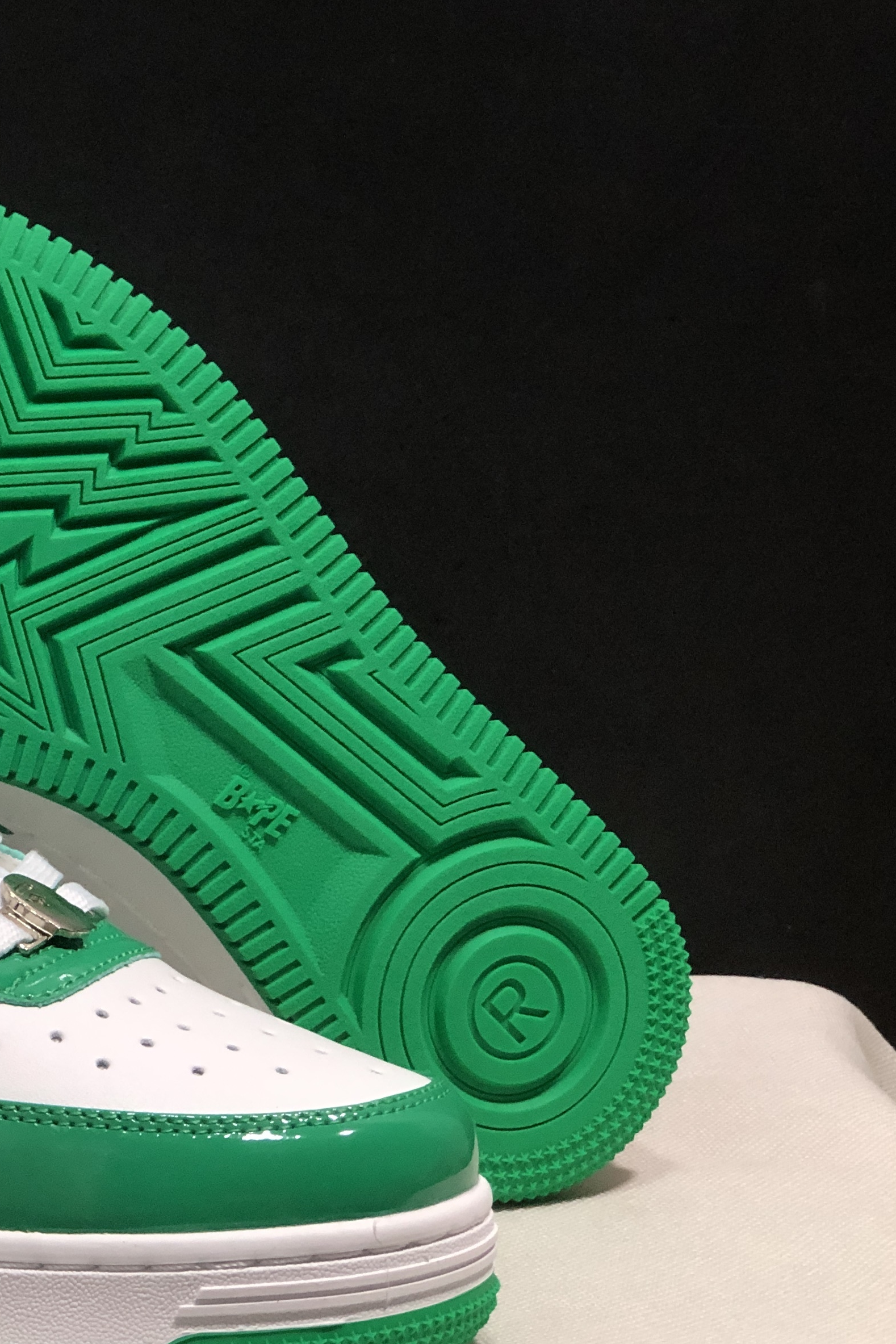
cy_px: 721
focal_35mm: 101
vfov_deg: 20.2
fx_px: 3770
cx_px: -99
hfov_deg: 13.3
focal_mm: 6.6
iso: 80
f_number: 2.8
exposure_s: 1/30
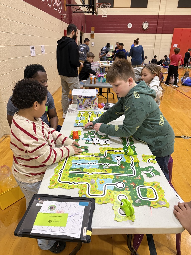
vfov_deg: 71.6
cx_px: 96
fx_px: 177
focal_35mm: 24
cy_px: 128
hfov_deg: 56.8
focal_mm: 6.76
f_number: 1.78
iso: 250
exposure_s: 1/60
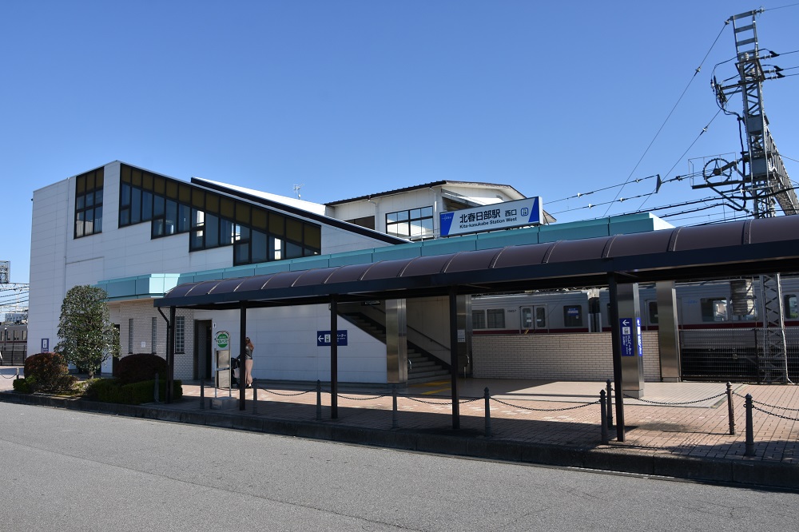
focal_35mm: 27
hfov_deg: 67.4
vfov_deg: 47.9
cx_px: 400
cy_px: 266
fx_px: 599
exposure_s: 1/250
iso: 100
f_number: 8
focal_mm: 18
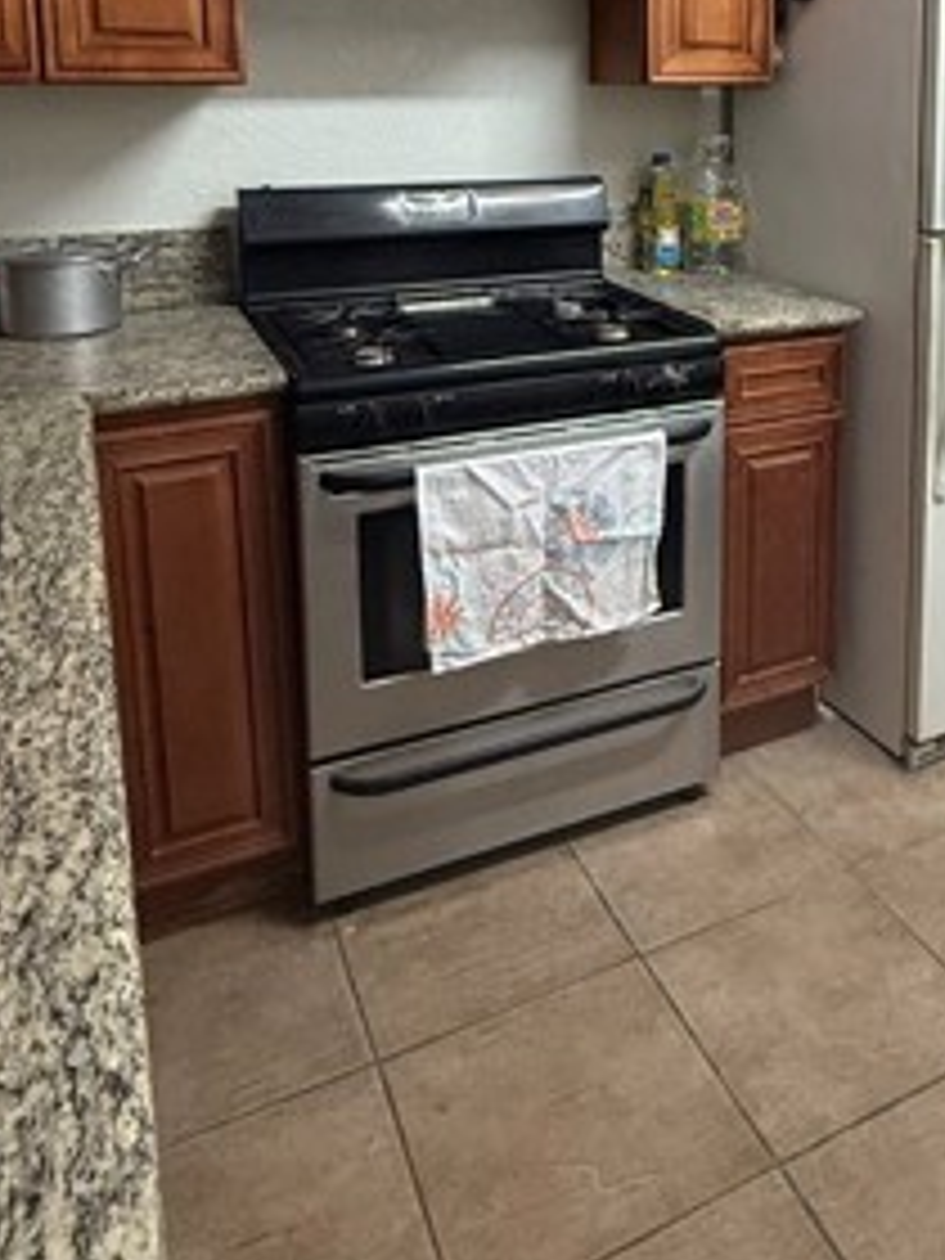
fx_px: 1165
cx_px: 729
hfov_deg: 42.5
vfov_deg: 53.2
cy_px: 256
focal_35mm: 32
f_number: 2.2
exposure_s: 1/60
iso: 320
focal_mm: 2.22
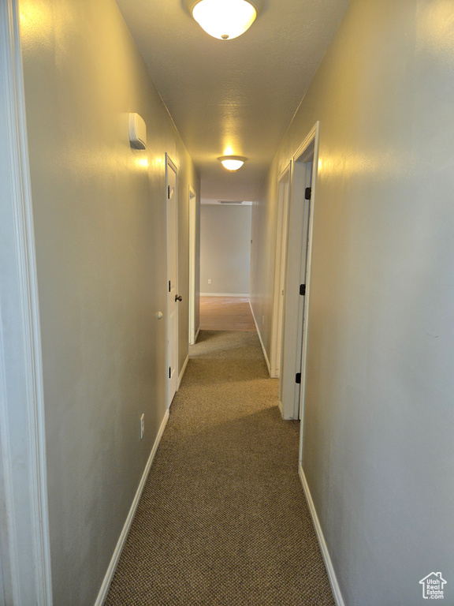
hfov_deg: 58.9
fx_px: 402
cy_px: 303
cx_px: 227
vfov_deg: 73.9
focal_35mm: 23
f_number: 1.8
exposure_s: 1/40
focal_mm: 5.4
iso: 100
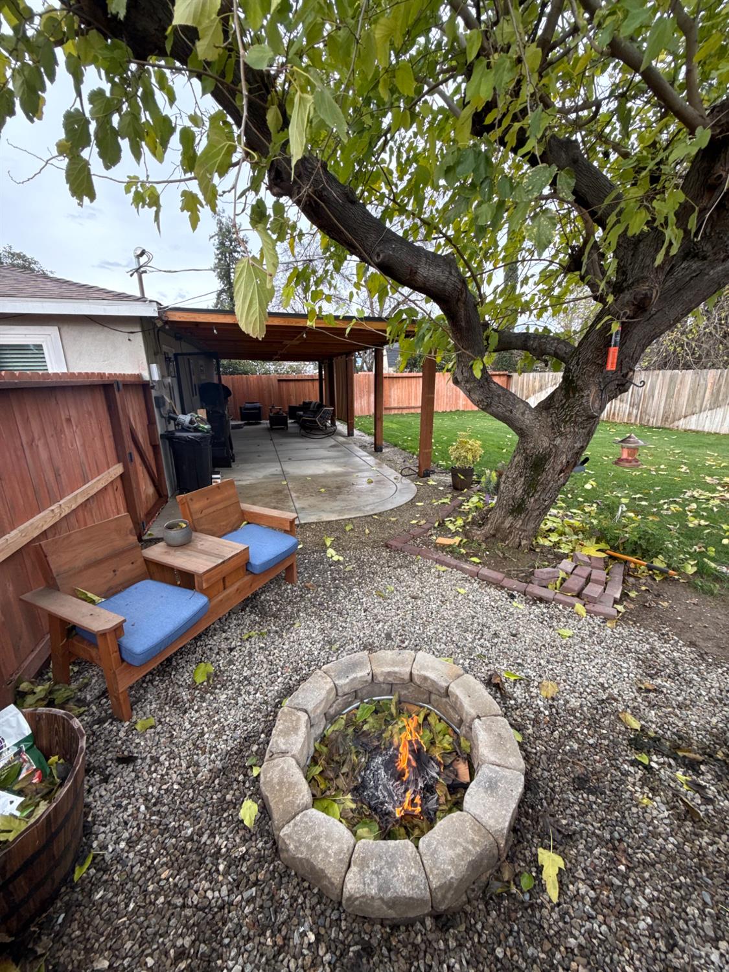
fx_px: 393
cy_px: 486
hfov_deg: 85.7
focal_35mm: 14
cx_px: 364
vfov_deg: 102.1
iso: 64
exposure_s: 1/169
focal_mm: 2.22
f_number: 2.2
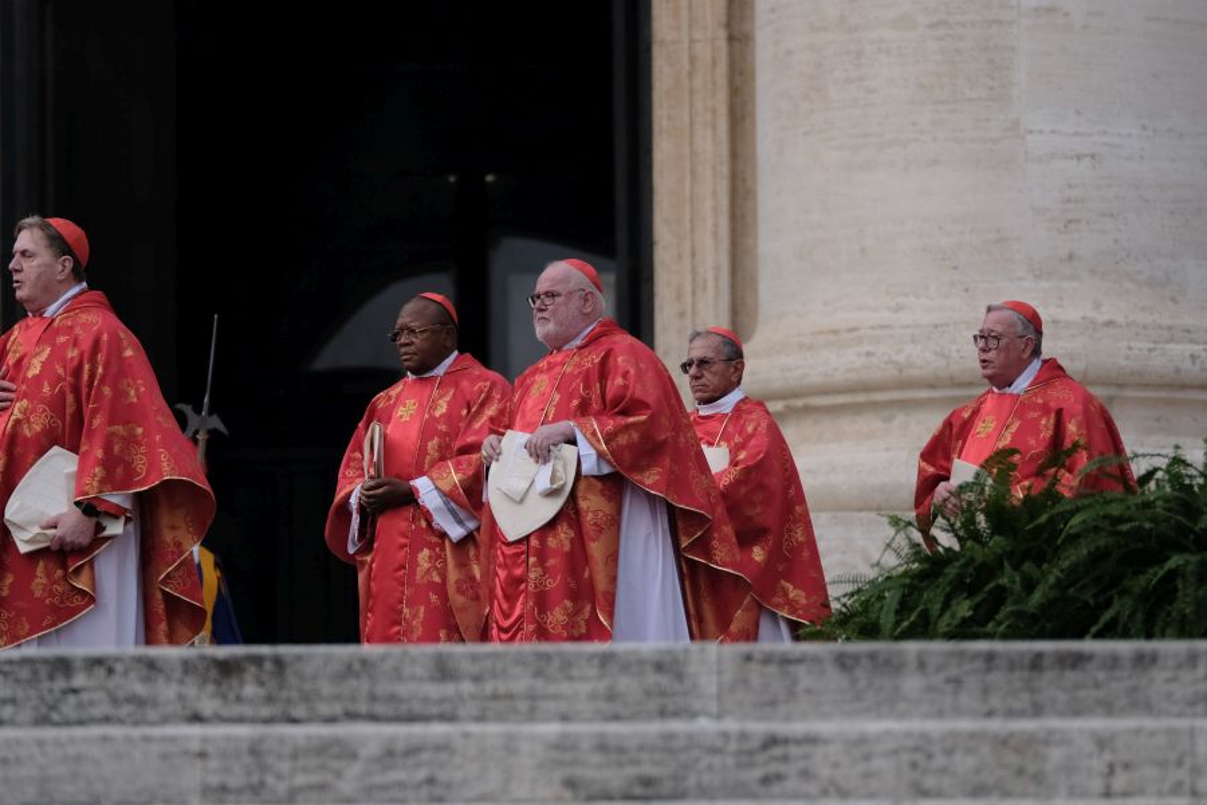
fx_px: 14081
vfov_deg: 3.3
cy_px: 402
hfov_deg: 4.9
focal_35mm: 420
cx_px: 604
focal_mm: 280
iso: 1600
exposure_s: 1/1500
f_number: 5.6
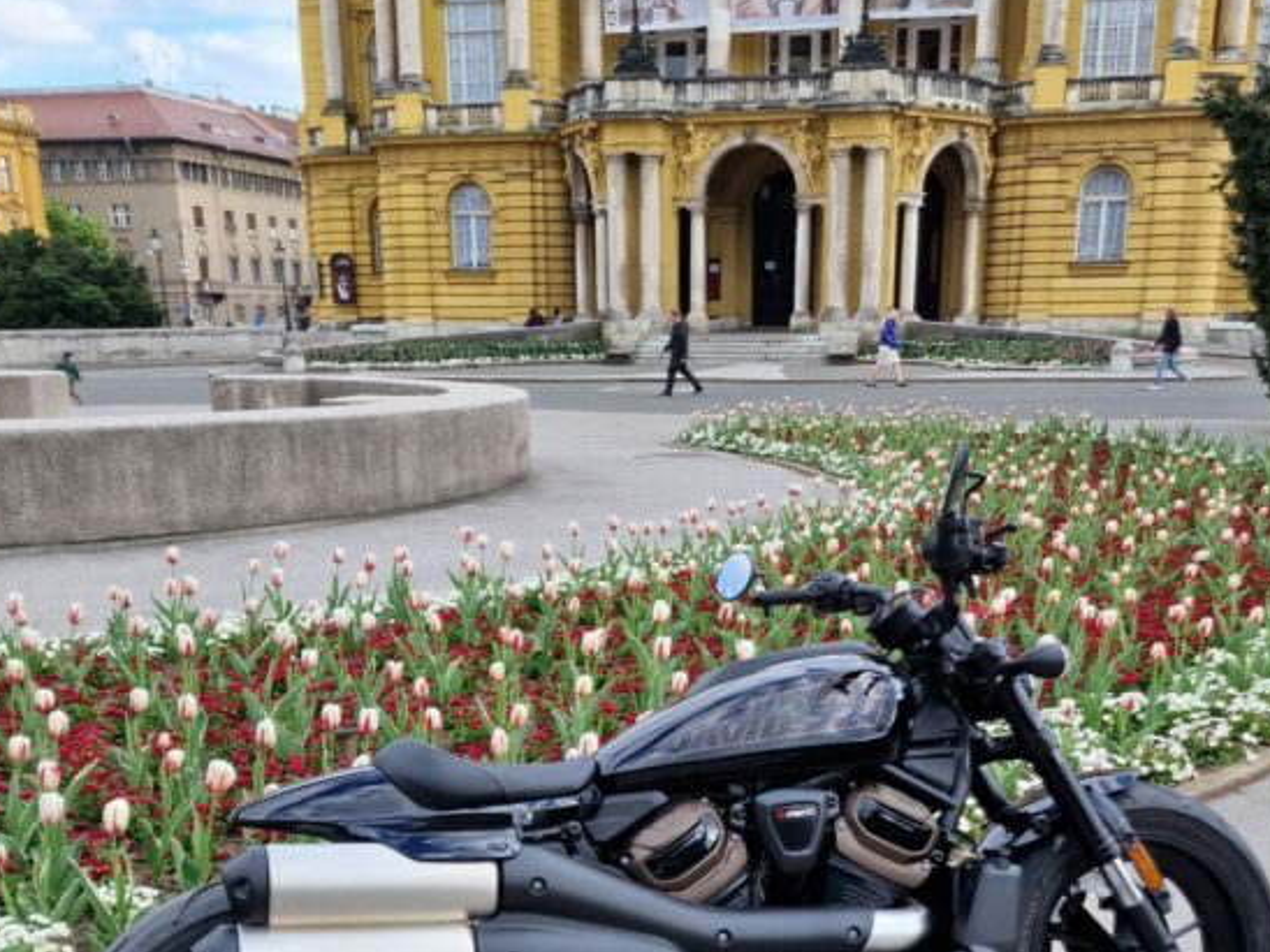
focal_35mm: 43
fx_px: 1578
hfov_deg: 43.8
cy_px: 822
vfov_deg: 32.2
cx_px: 672
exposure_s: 1/268
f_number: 1.8
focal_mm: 6.4
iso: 50
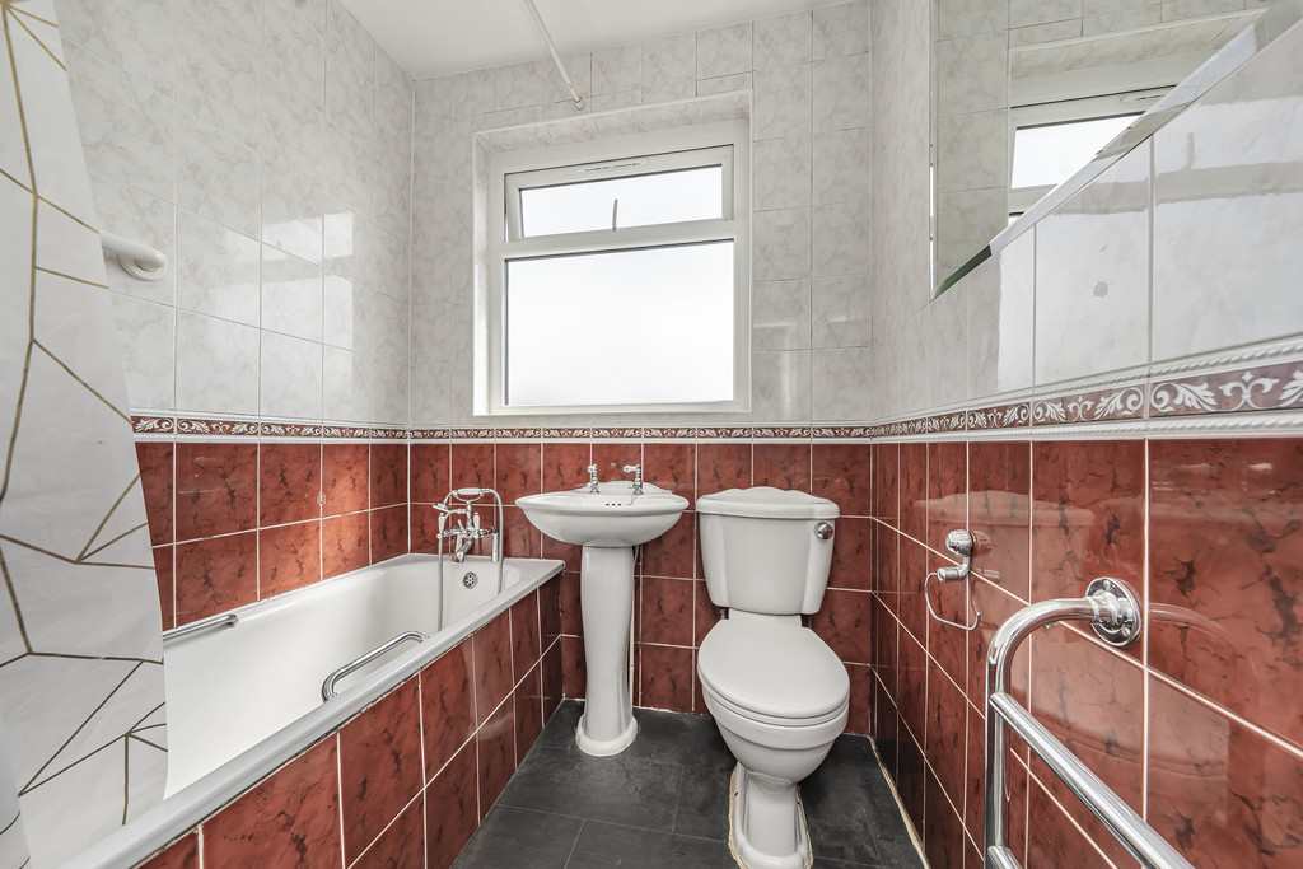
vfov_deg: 90.0
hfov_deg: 112.6
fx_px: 434
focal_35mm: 12
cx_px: 652
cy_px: 434
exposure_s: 1/125
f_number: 9
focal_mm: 12
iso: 320
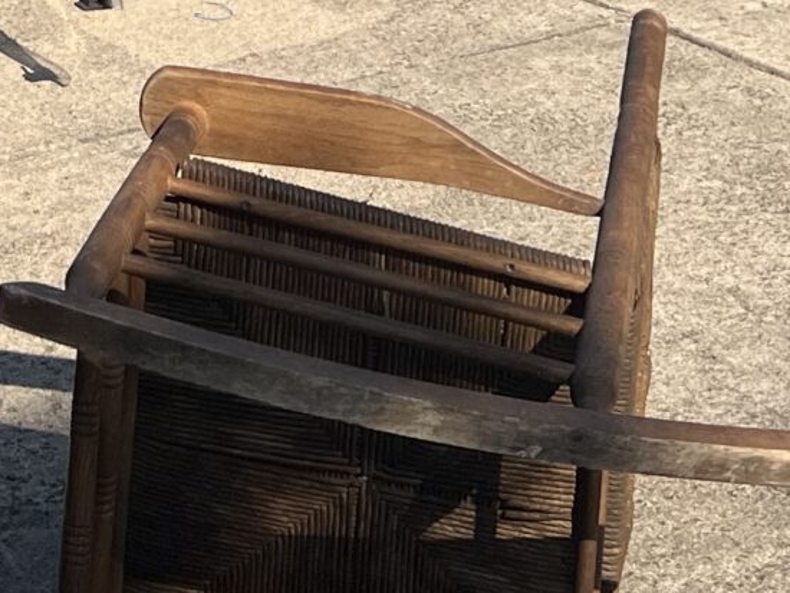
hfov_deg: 16.0
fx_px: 2763
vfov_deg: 11.2
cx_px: 9
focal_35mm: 121
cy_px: -576
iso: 50
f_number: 1.5
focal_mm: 5.7
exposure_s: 1/4444
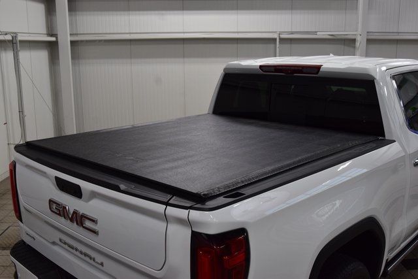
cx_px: 209
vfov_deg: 36.9
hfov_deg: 53.1
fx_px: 418
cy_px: 140
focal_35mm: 36
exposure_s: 1/60
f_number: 8
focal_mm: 24
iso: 720
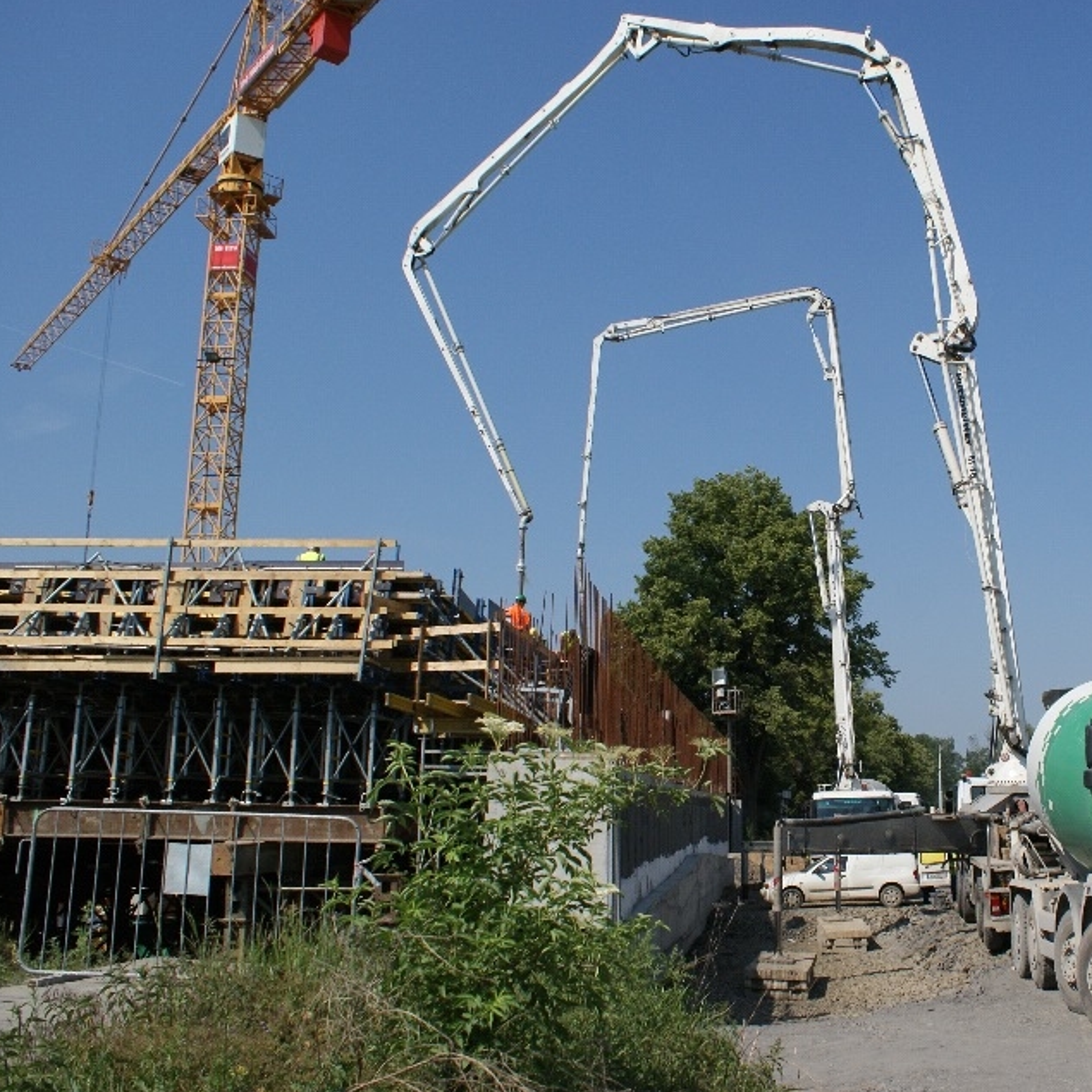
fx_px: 1249
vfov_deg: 47.2
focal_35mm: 35
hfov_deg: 45.6
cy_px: 547
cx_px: 820
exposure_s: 1/4000
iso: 400
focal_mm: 18
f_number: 5
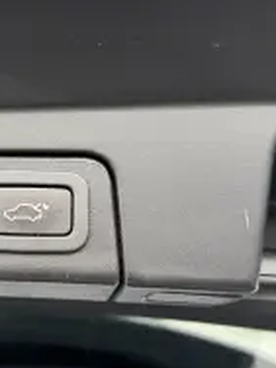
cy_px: 190
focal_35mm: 46
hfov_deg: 30.4
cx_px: 39
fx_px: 489
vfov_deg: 41.2
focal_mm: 6.76
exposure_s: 1/185
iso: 200
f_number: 1.78
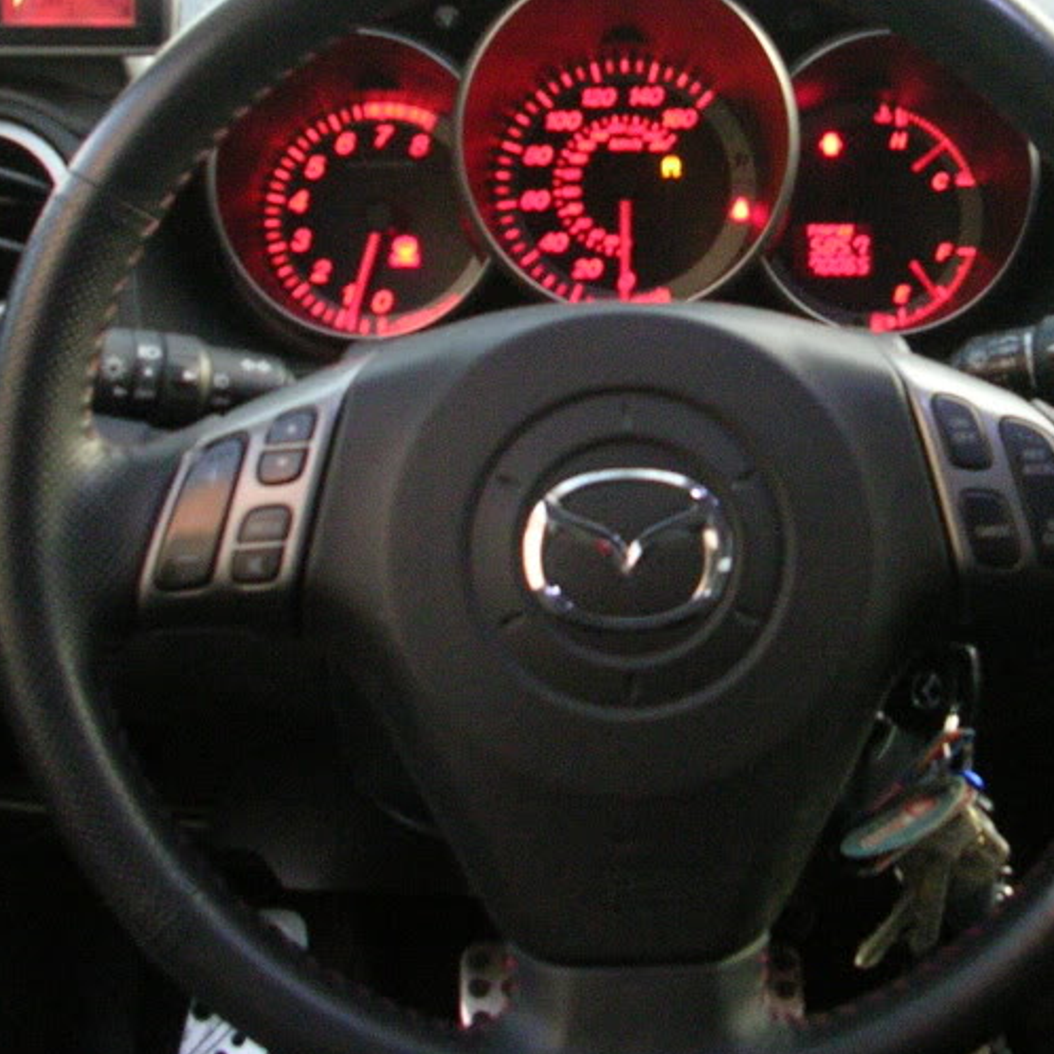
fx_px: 2377
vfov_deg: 24.7
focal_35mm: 69
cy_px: 252
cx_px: 789
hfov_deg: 24.7
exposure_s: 1/20
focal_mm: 5.8
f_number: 2.8
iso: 200
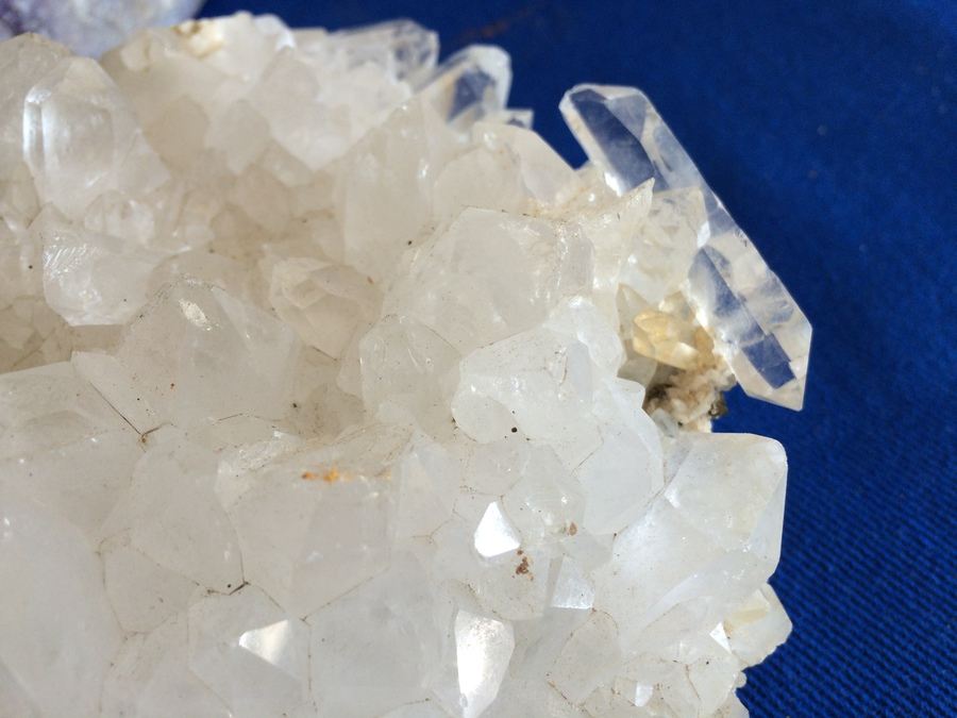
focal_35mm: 29
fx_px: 802
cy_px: 359
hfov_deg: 61.7
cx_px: 478
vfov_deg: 48.2
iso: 50
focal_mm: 4.15
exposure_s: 1/60
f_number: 2.2
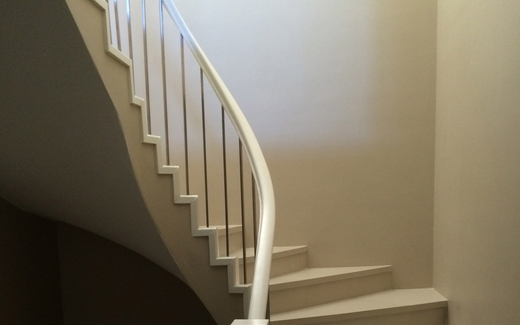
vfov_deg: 28.6
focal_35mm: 43
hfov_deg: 46.2
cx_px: 260
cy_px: 297
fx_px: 609
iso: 320
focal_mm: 4.12
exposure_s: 1/24
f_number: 2.2
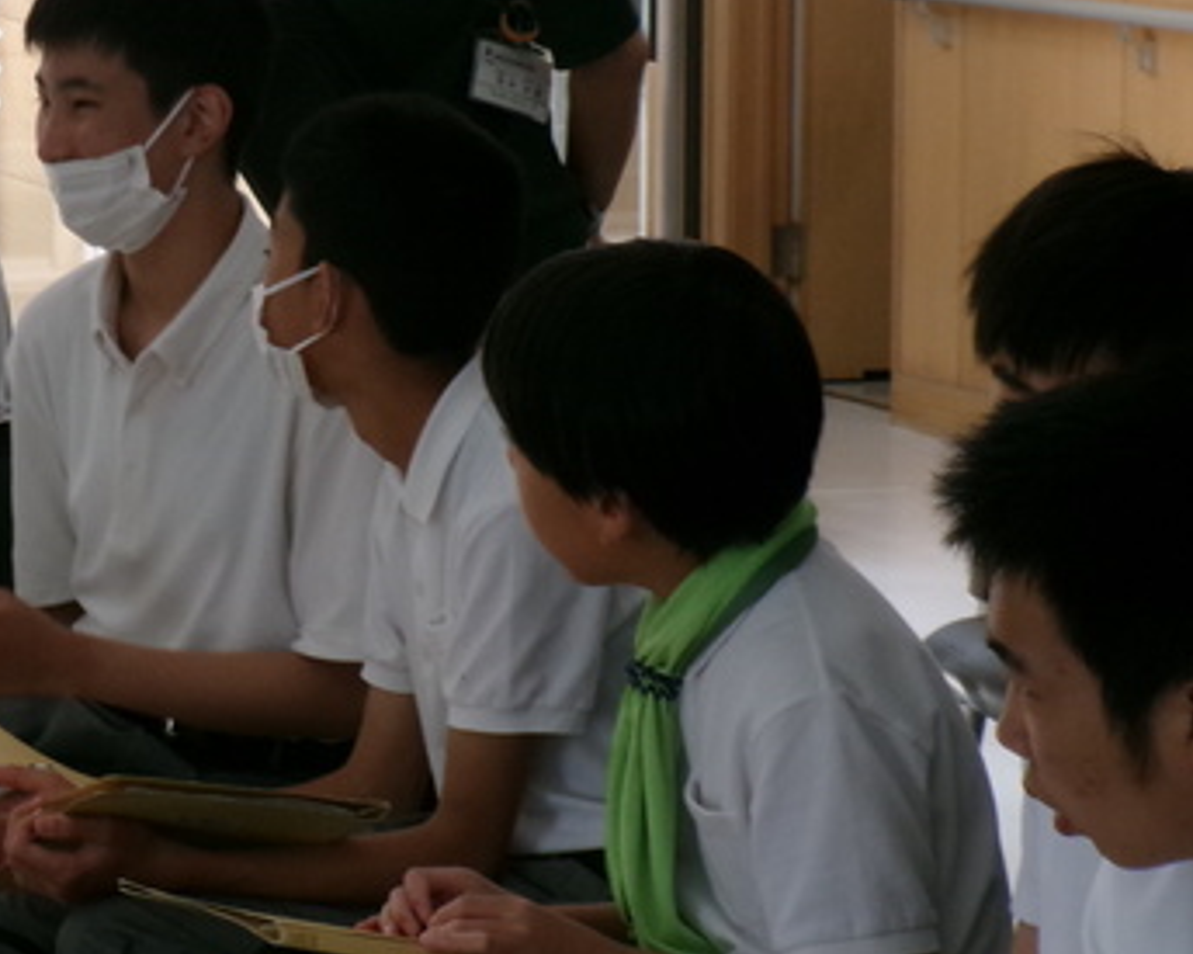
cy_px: 347
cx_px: 97
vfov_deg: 7.4
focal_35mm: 209
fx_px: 7377
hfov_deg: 9.2
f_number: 6.2
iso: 272
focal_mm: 20.6
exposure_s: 1/60
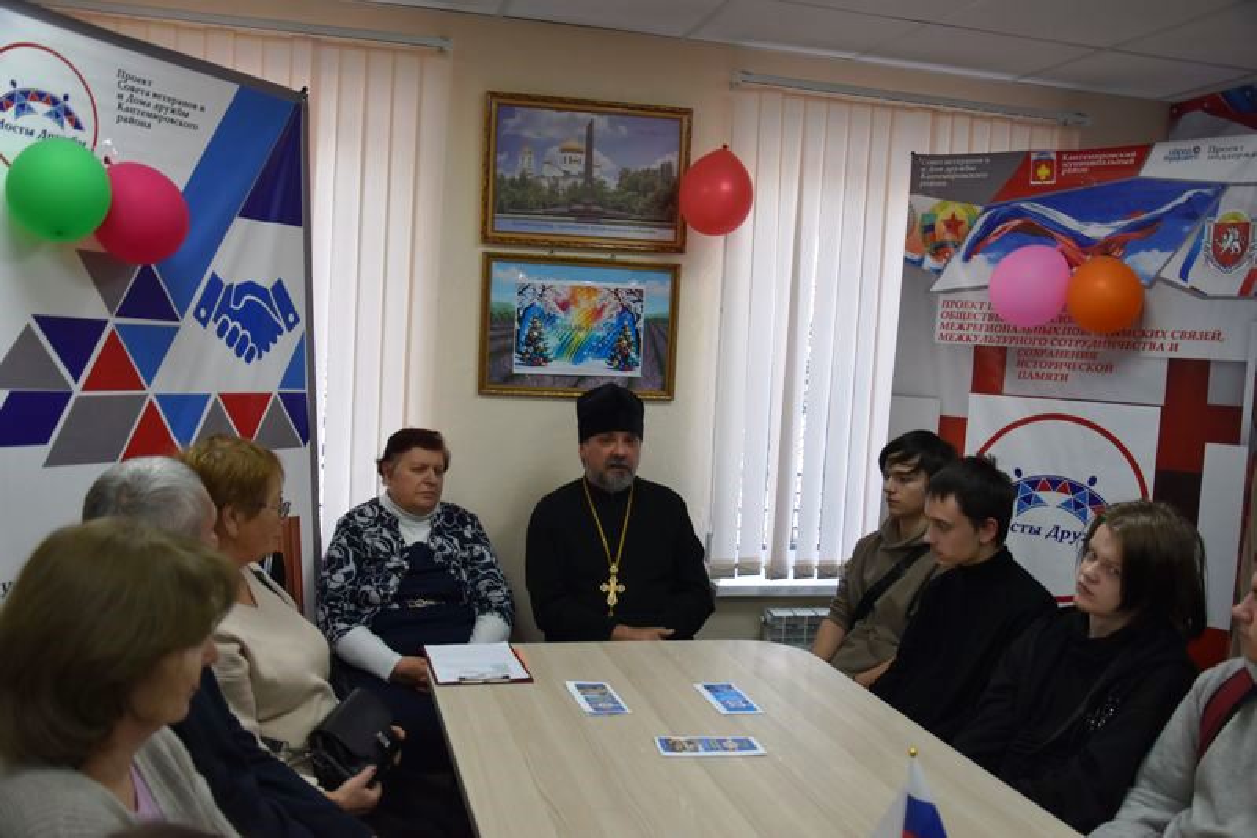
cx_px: 628
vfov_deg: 40.0
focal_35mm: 33
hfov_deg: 57.2
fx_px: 1152
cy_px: 419
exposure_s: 1/250
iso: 640
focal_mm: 22
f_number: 3.8
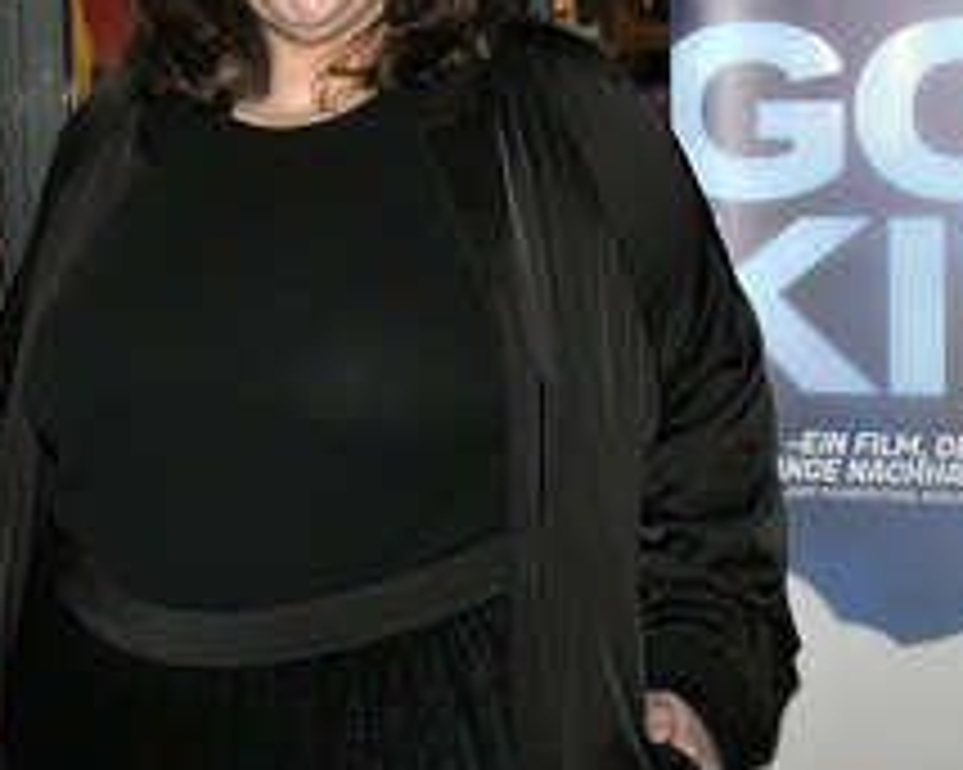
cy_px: 266
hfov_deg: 25.3
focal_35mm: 75
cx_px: 317
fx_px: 2137
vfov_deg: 20.4
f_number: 5.6
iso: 2000
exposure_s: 1/200
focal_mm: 38
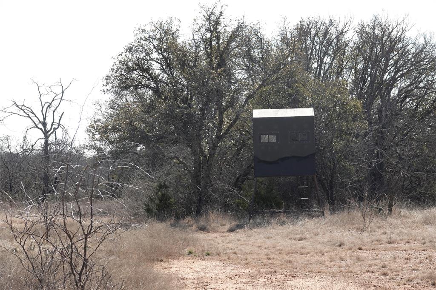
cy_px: 145
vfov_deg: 13.7
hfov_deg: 20.4
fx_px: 1211
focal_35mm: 100
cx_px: 218
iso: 100
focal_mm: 36.72
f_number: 4
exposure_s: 1/400
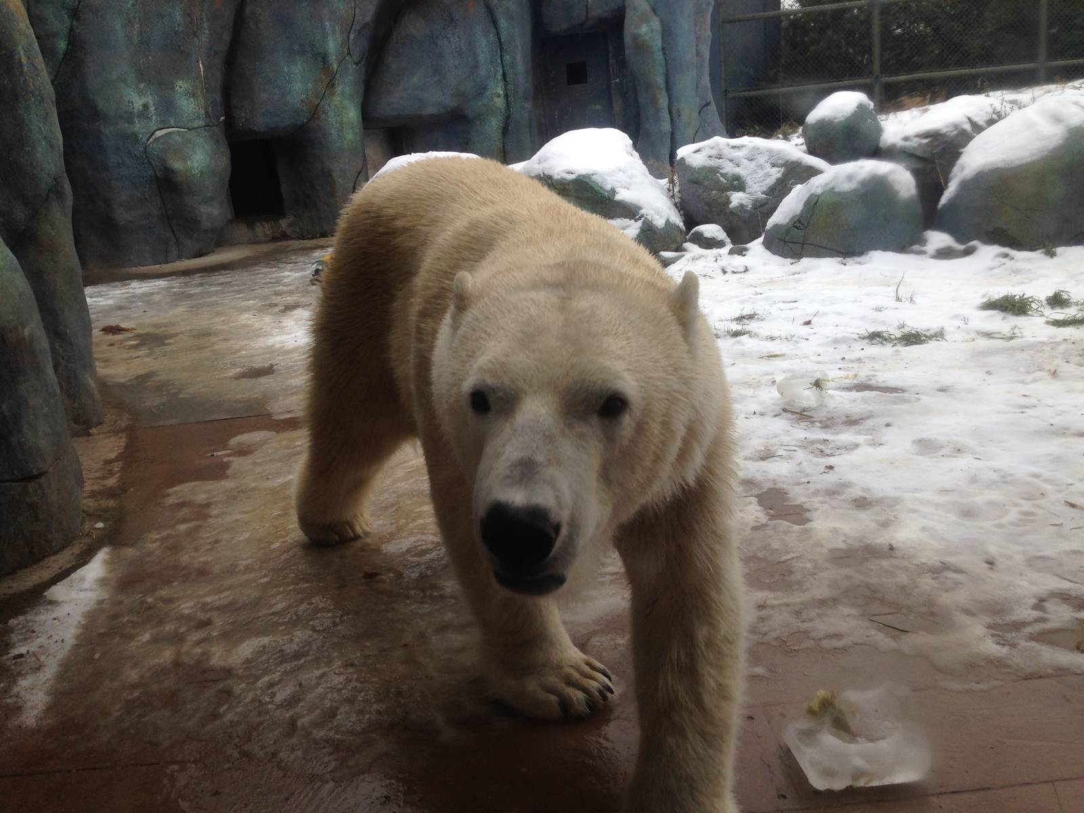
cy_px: 406
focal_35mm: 33
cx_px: 542
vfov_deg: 42.9
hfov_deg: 55.4
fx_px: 1033
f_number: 2.4
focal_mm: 4.12
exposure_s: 1/175
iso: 50
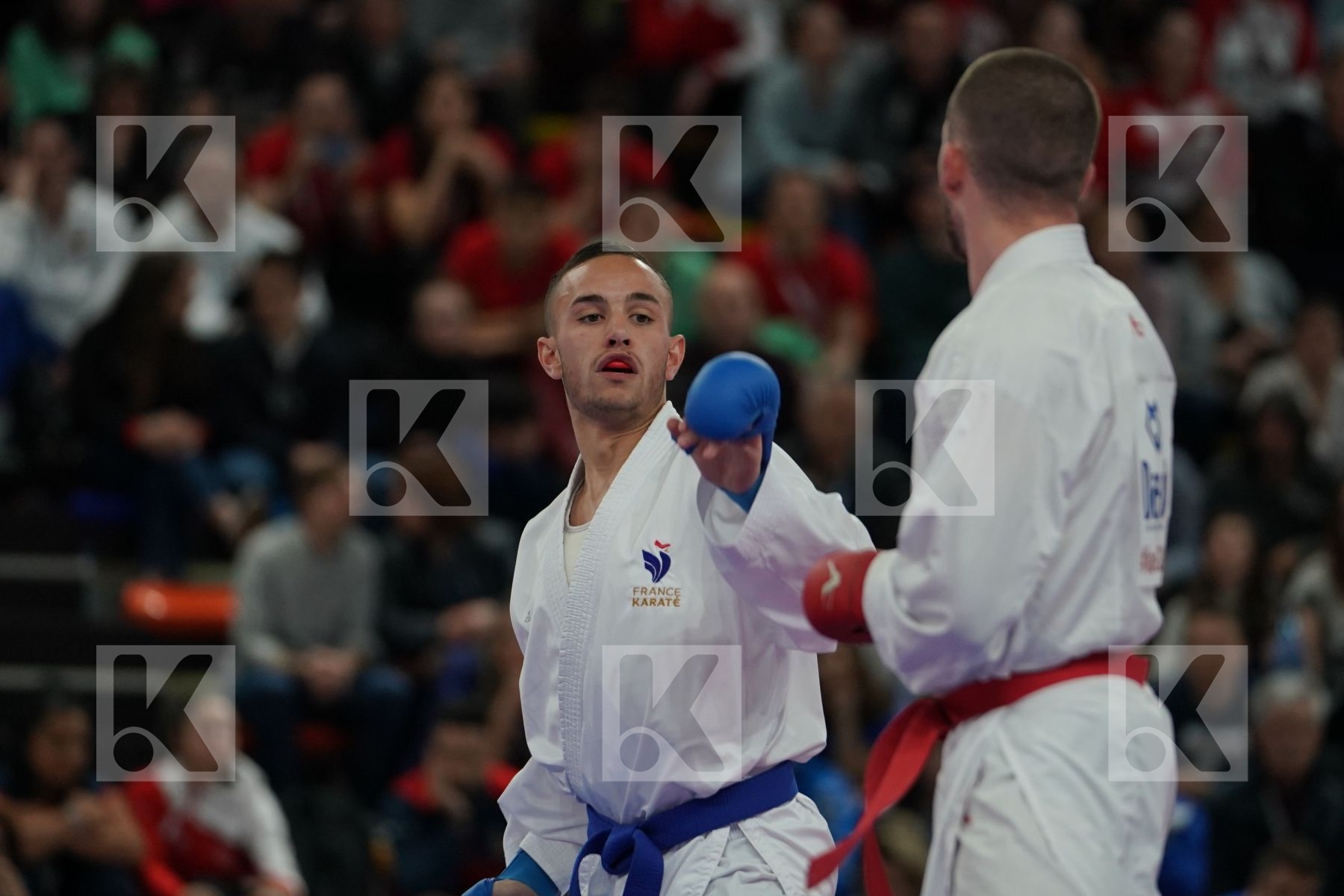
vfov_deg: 4.6
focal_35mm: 300
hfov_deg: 6.9
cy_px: 448
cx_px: 672
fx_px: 11199
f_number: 2.8
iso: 1250
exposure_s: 1/1000
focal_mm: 200
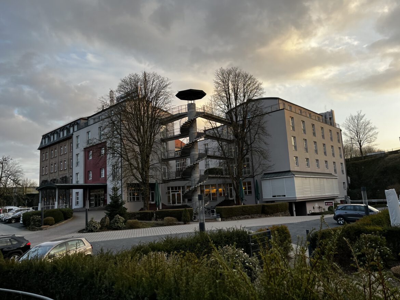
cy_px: 150
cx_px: 200
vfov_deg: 53.1
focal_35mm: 26
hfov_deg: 67.3
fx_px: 301
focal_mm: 5.1
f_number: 1.6
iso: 50
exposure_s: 1/301
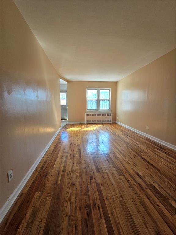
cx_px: 88
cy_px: 118
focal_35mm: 13
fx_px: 88
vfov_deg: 106.2
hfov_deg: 89.9
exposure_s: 1/120
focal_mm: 2.2
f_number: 2.2
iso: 50
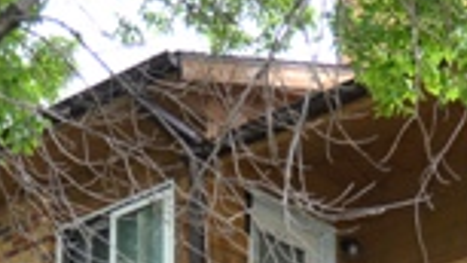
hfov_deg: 14.5
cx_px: 159
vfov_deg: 7.4
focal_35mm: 148
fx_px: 1832
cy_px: 740
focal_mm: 18
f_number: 3.5
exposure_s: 1/125
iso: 100
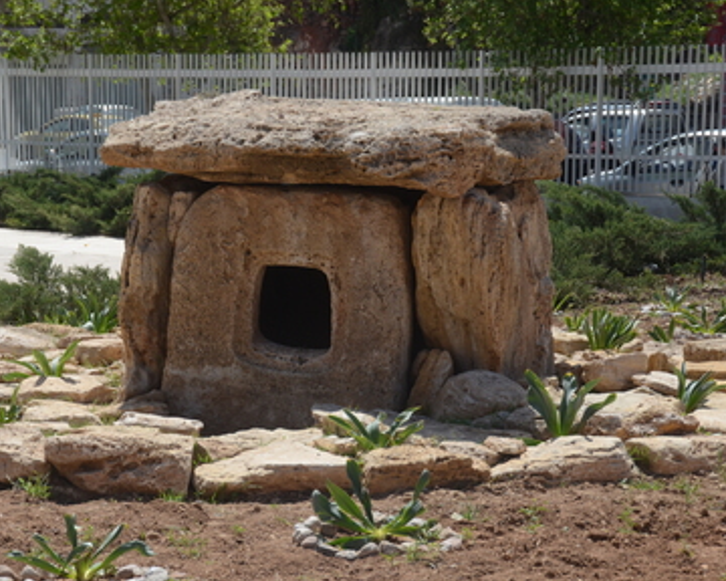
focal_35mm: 103
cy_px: 292
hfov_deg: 18.6
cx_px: 315
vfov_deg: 15.0
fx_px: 2213
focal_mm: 60
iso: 500
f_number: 10
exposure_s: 1/1600
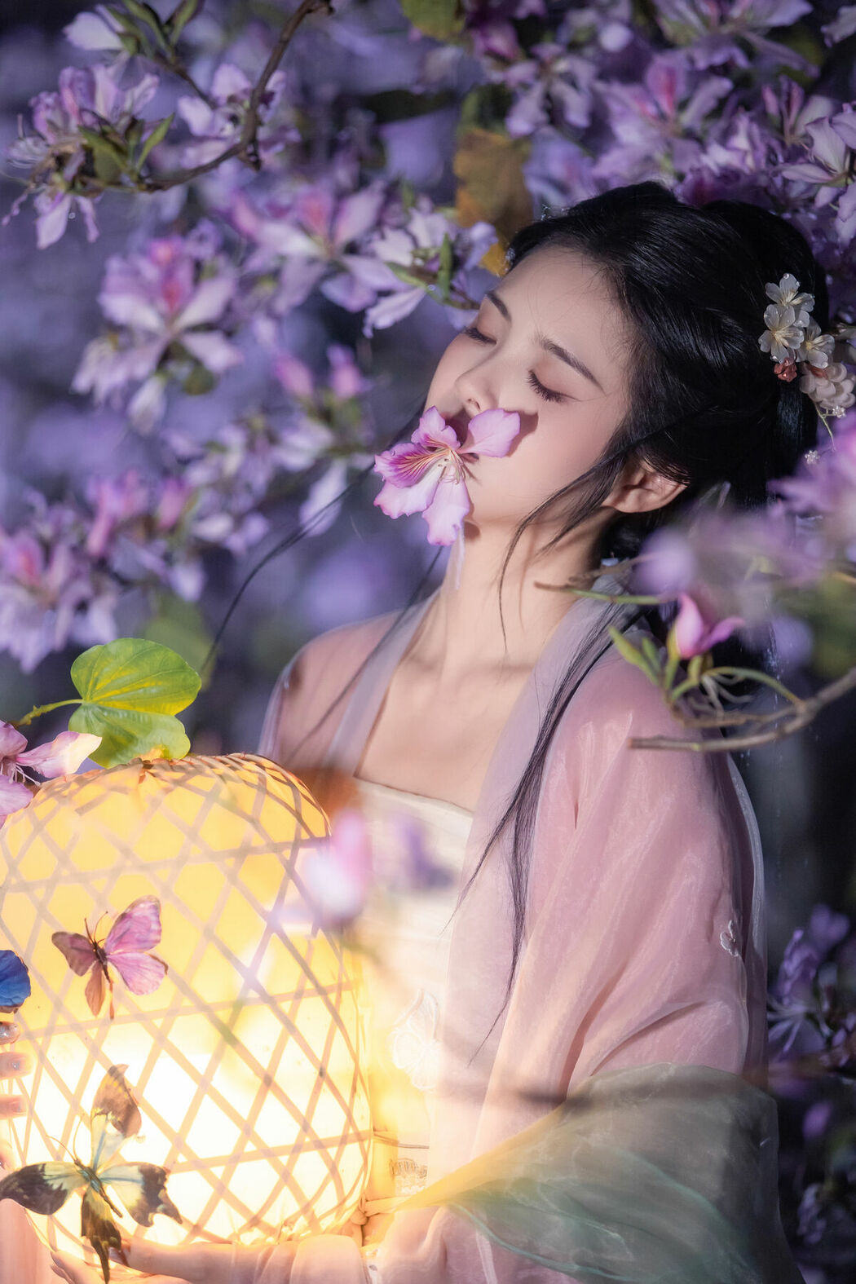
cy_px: 642
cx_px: 428
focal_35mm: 155
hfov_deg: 8.9
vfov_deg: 13.2
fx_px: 5528
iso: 2500
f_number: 2.8
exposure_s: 1/250
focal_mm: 155
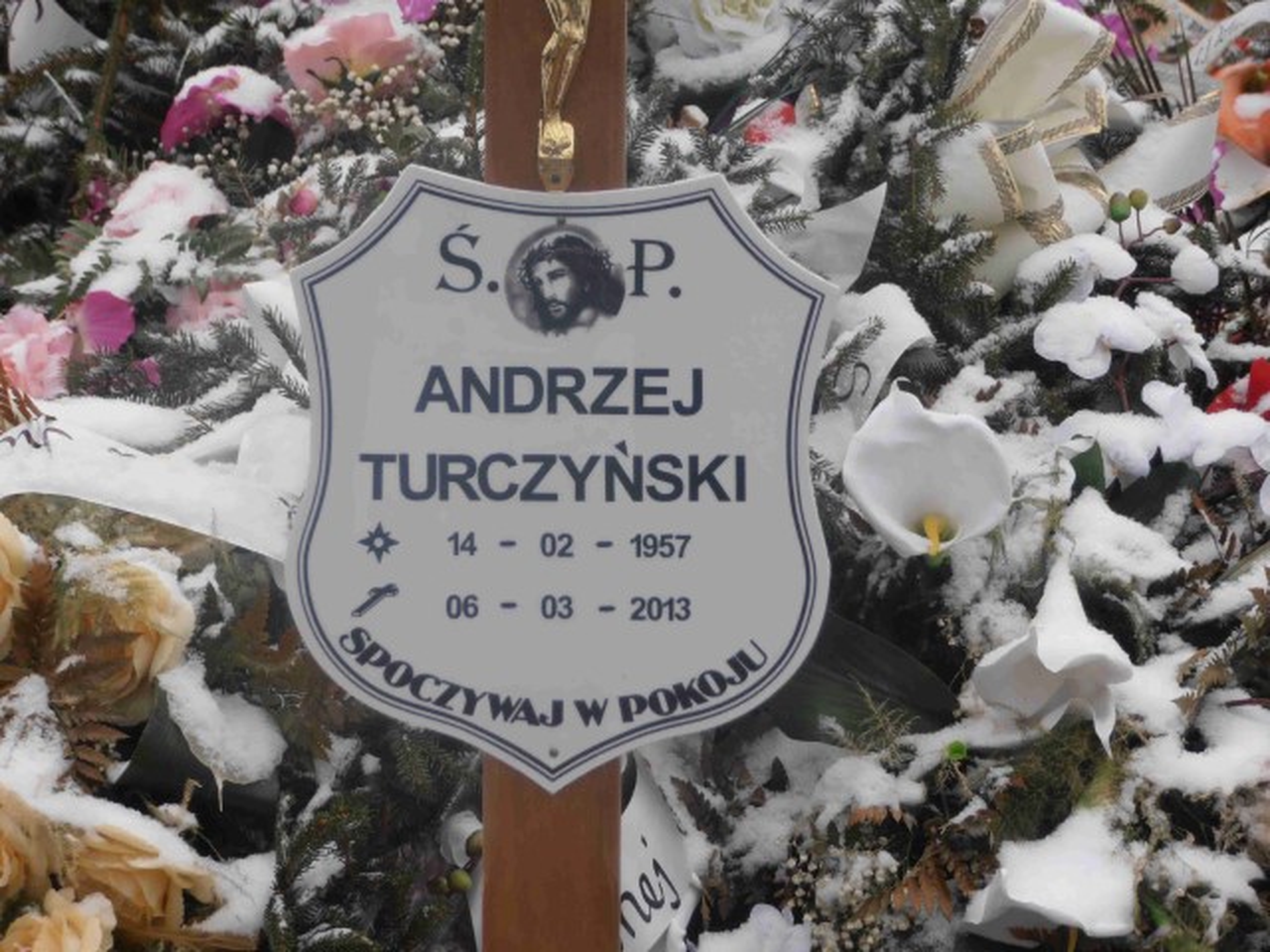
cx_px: 635
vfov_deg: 8.9
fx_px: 6090
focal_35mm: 166
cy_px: 476
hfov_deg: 11.9
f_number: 5.9
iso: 80
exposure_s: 1/160
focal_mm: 29.44
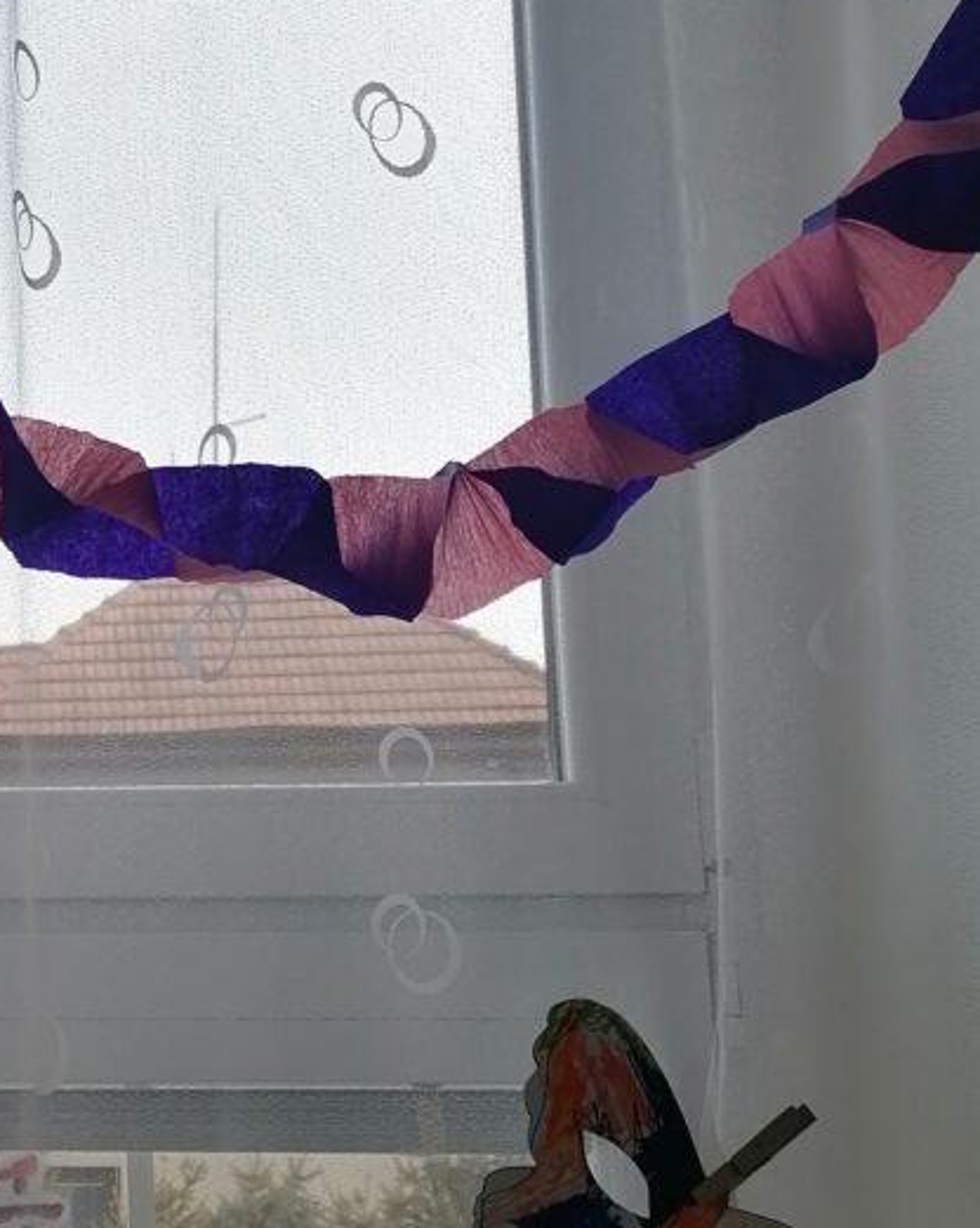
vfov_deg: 23.5
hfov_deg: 17.4
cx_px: -410
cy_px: 757
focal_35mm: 81
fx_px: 2940
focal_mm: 4.75
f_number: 1.8
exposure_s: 1/277
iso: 50
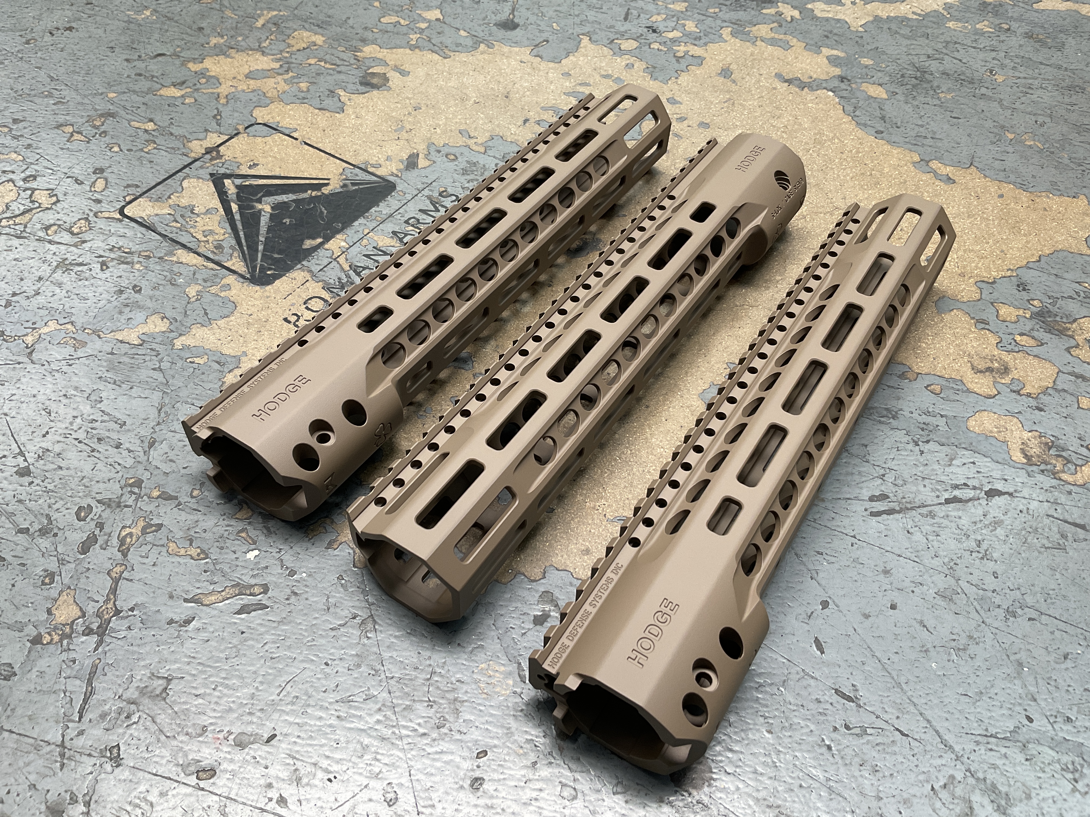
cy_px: 408
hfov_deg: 61.7
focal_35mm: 29
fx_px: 913
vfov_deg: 48.2
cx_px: 545
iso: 64
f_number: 1.8
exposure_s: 1/120
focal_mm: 3
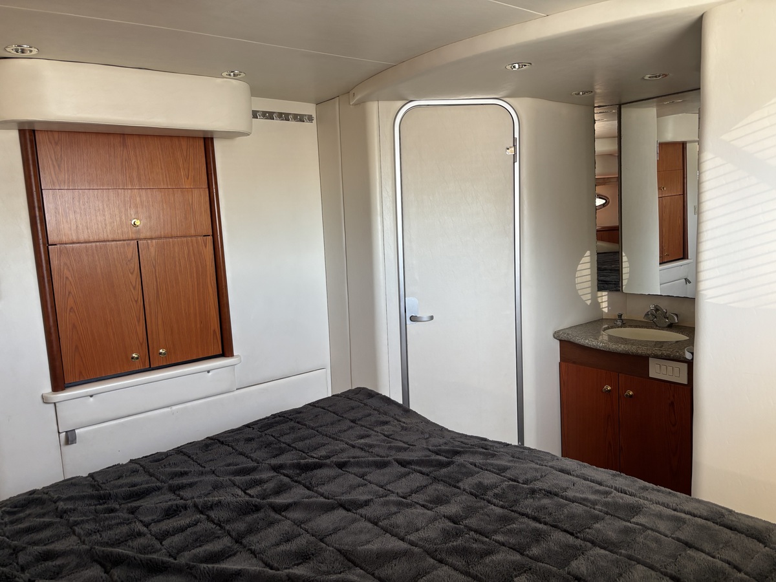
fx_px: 583
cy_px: 291
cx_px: 388
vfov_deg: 53.1
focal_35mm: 26
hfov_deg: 67.3
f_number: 1.6
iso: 100
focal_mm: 5.96
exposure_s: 1/121
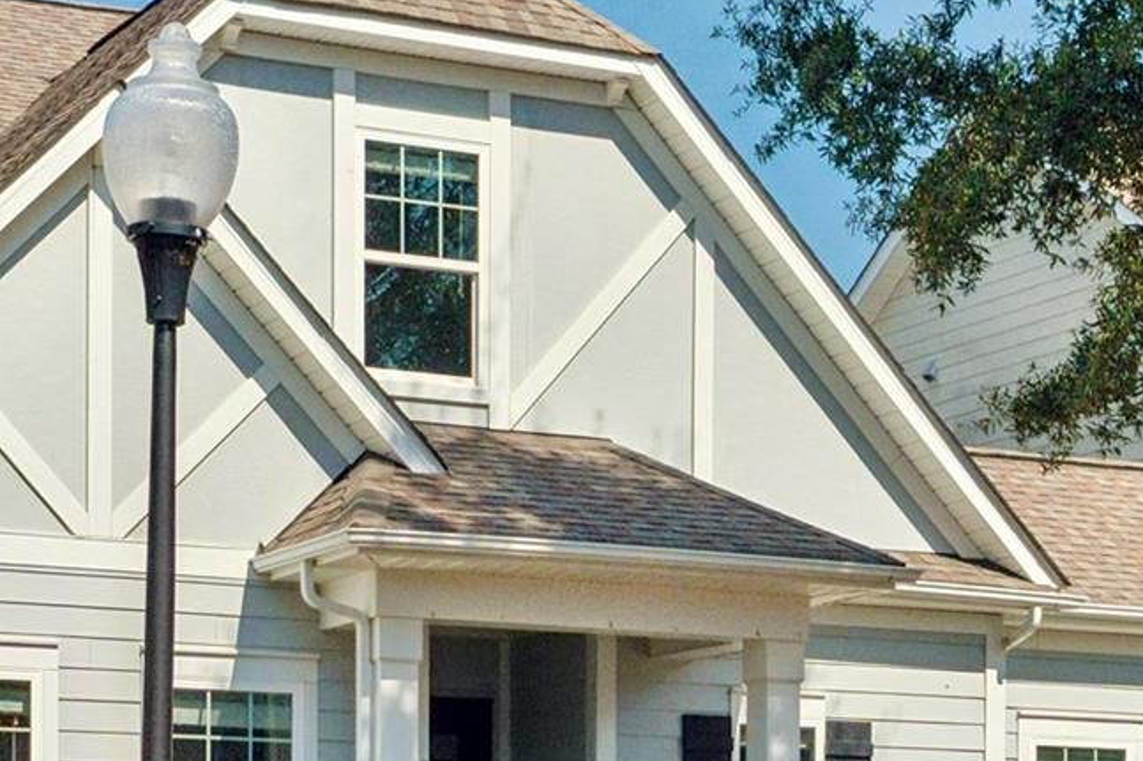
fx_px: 3015
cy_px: 652
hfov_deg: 21.4
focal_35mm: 95
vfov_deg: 14.3
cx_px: 424
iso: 250
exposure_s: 1/3200
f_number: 7.1
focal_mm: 30
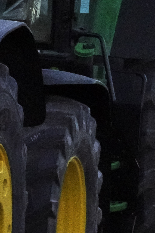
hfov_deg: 0.6
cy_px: -38
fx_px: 15182
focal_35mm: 2351
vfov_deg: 0.9
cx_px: 186
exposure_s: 1/400
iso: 25600
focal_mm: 400
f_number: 20
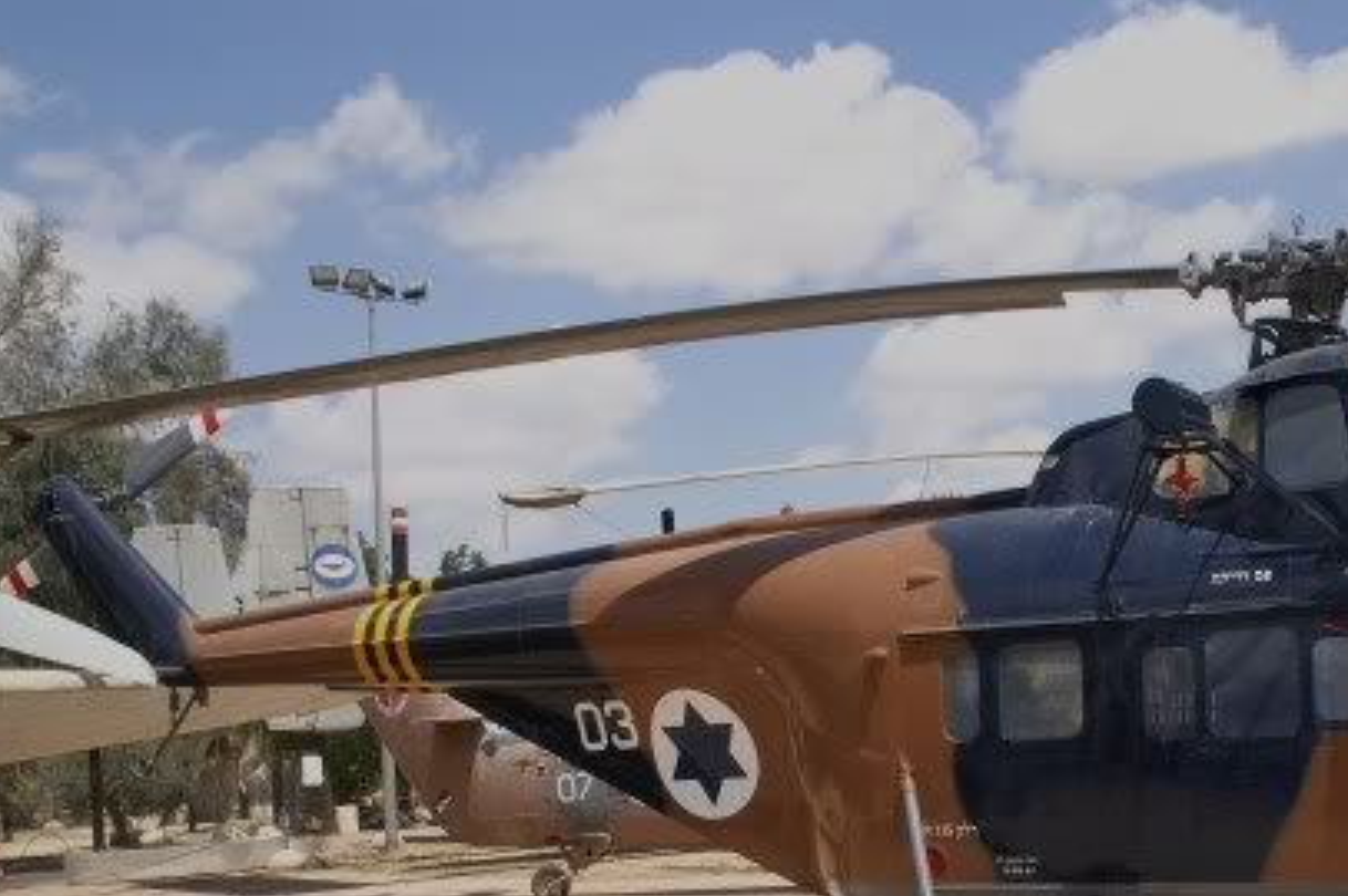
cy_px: 699
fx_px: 1945
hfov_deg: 37.1
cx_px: 1044
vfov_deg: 25.6
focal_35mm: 52
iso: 100
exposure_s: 1/200
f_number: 10
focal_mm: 22
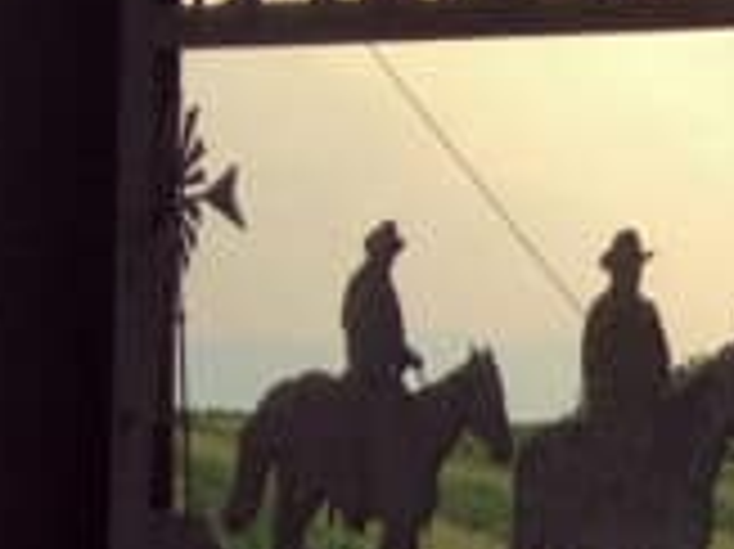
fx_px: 4661
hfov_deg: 8.0
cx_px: 1986
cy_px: 652
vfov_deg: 6.7
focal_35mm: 220
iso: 64
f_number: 2.4
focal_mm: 4.28
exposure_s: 1/800
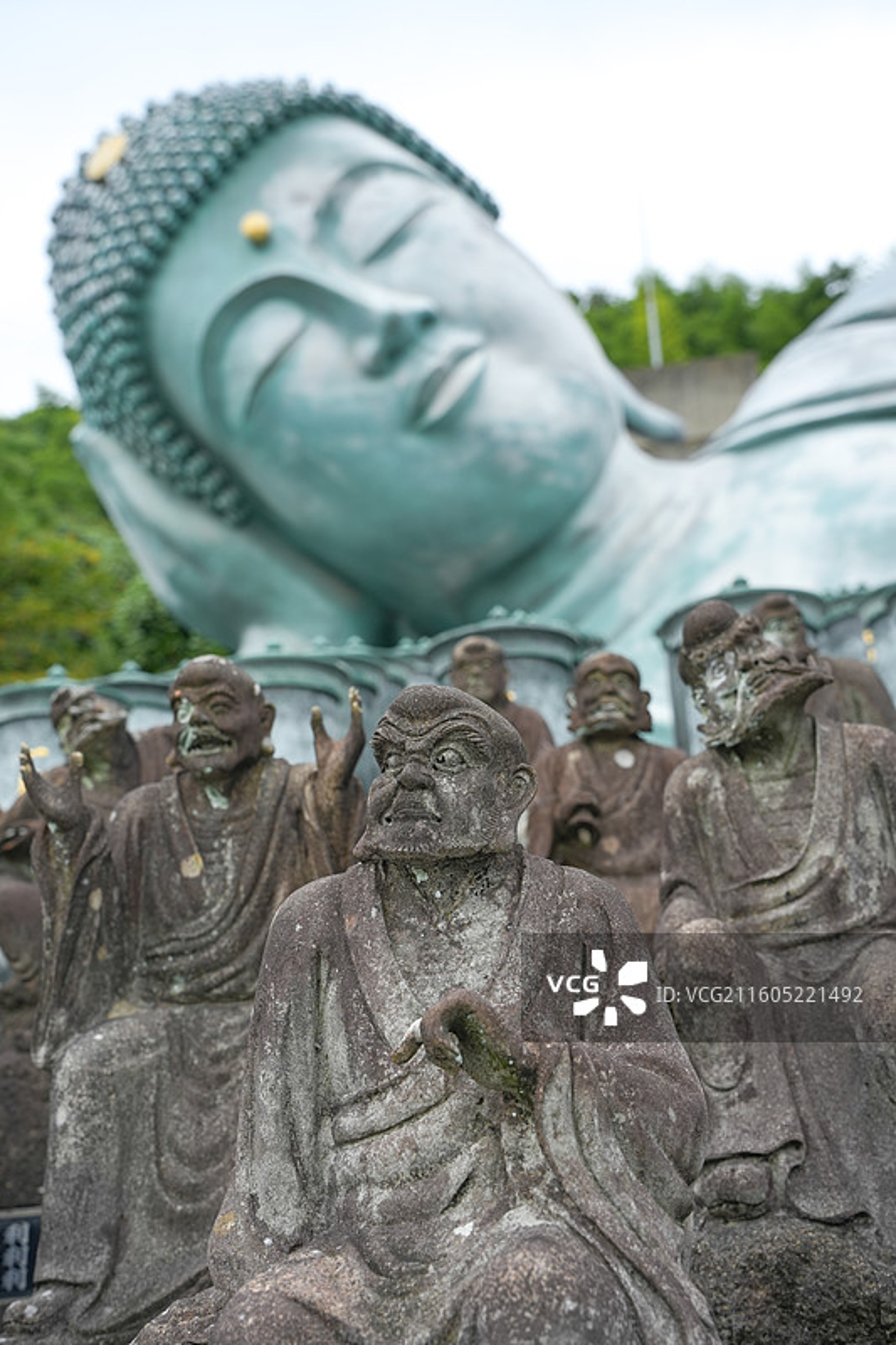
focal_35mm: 44
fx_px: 1643
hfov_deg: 30.5
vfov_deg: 44.5
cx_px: 448
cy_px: 672
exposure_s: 1/125
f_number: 8
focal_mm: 44
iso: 200
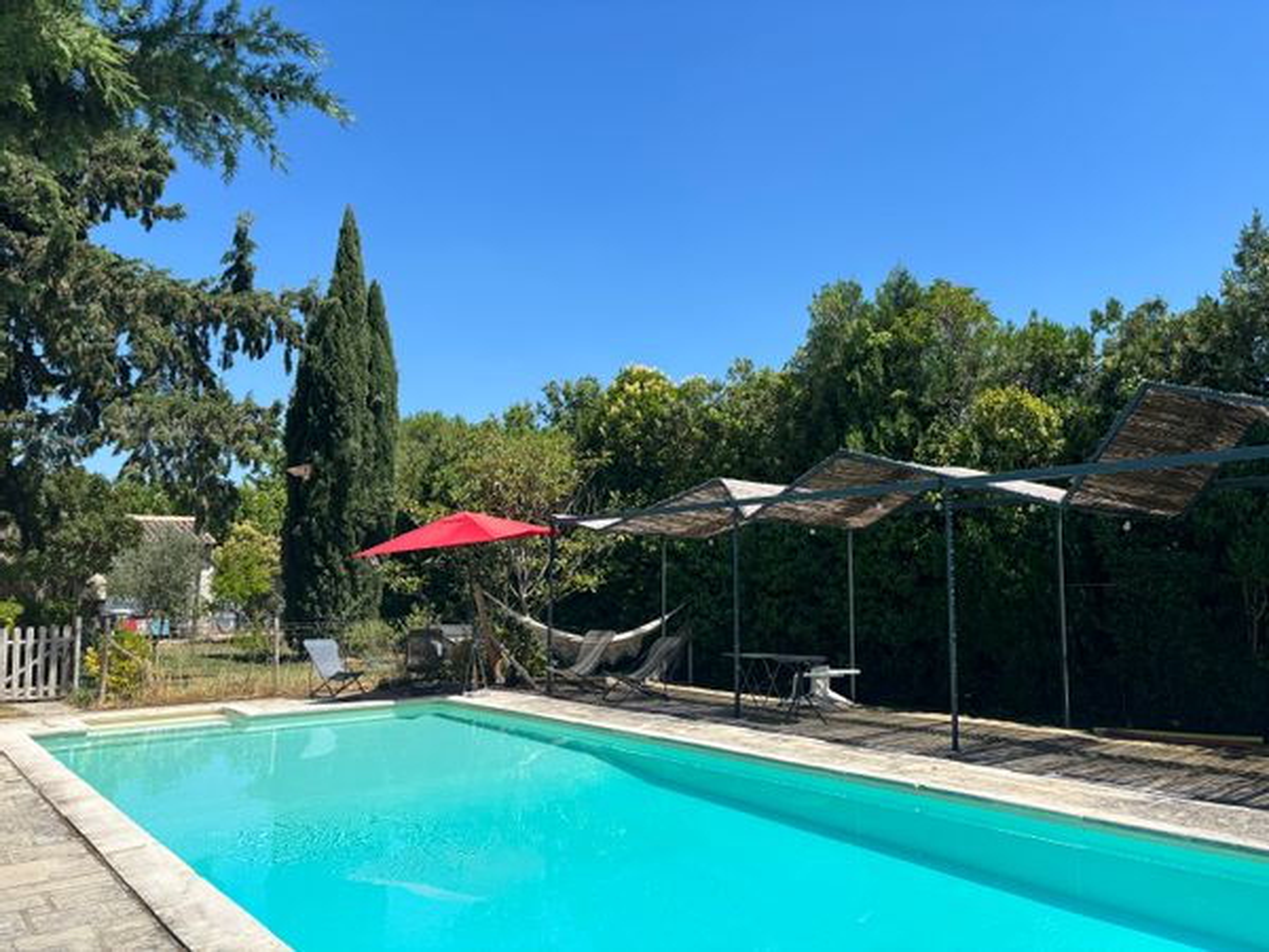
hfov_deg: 67.3
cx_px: 634
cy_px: 476
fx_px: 953
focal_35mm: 26
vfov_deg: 53.1
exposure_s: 1/2933
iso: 50
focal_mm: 5.96
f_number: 1.6
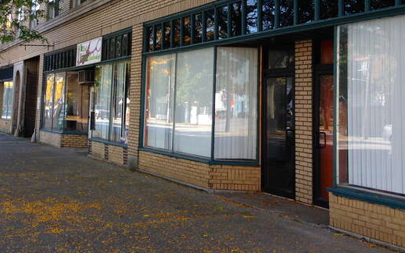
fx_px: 596
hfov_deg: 37.3
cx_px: 157
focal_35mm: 54
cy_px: 44
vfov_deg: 23.6
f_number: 2.4
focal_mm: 4.12
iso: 50
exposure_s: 1/190
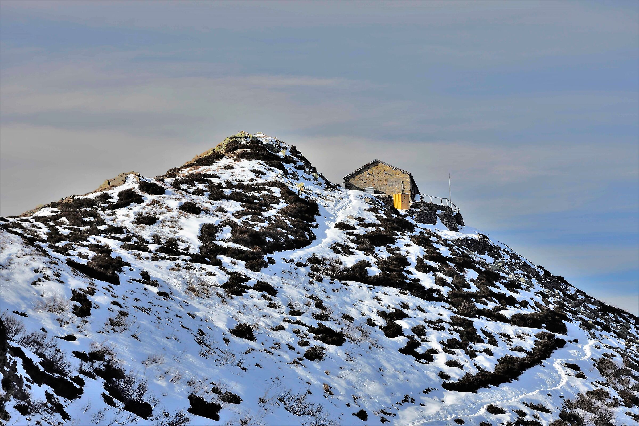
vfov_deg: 7.5
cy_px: 213
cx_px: 320
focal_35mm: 183
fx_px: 3248
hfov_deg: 11.2
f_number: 11
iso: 100
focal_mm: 122
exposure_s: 1/80
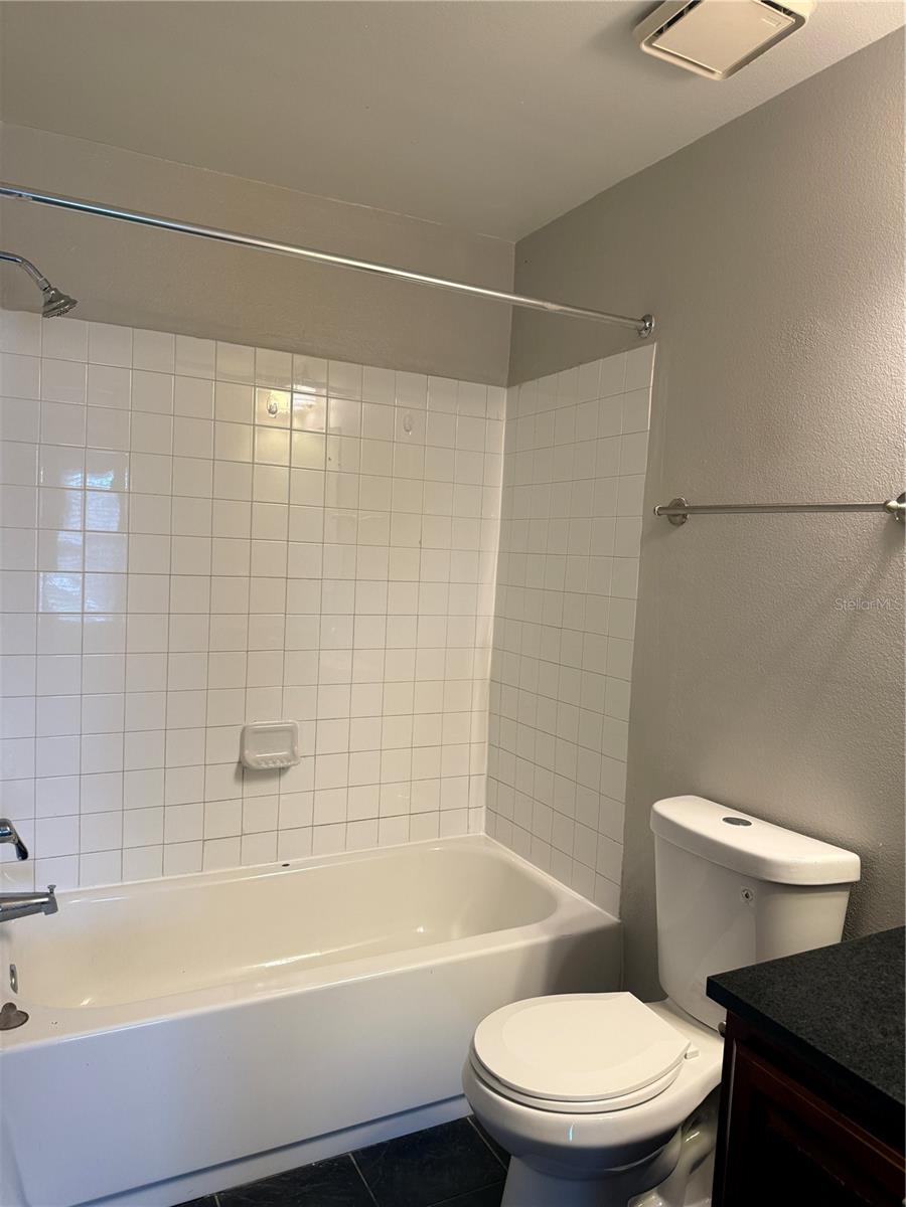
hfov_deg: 56.8
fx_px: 838
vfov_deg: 71.6
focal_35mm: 24
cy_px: 604
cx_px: 453
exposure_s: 1/120
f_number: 1.78
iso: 200
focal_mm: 6.76
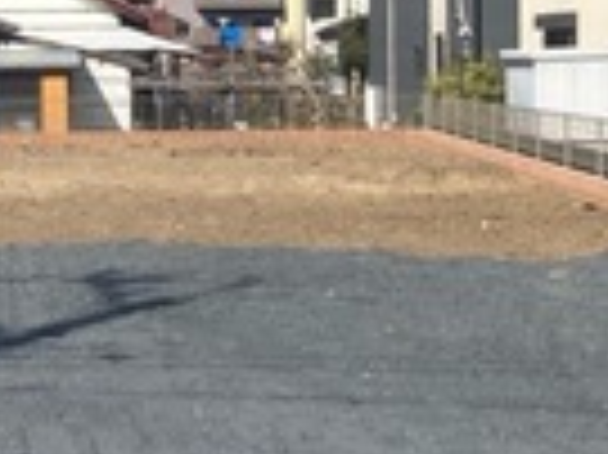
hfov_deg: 14.7
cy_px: 108
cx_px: 50
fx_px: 2334
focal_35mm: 133
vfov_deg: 11.1
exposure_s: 1/2315
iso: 20
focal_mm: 3.99
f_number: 1.8
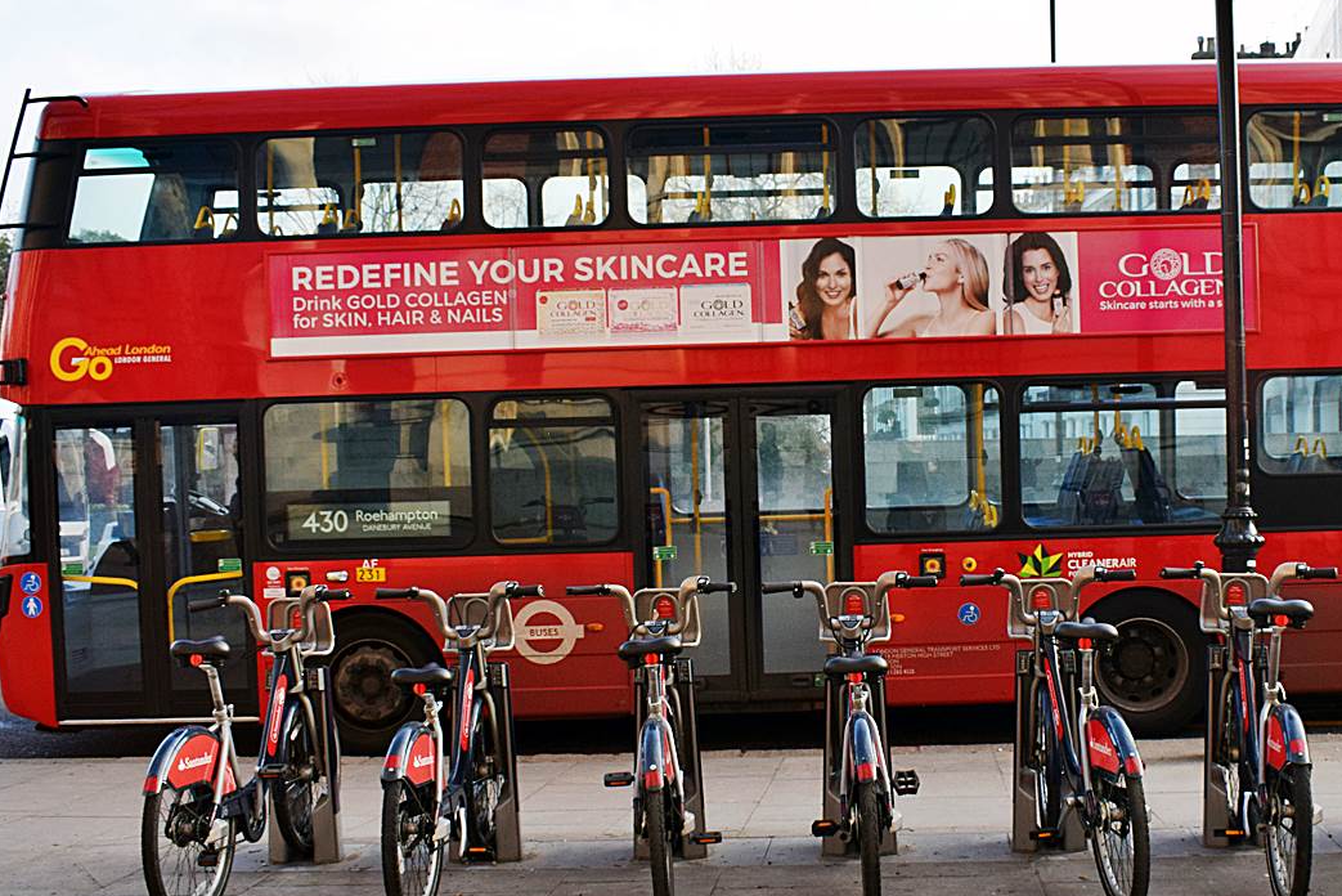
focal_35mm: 46
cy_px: 460
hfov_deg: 42.4
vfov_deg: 29.3
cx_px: 834
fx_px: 1715
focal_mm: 20
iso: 400
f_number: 7.1
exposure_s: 1/200
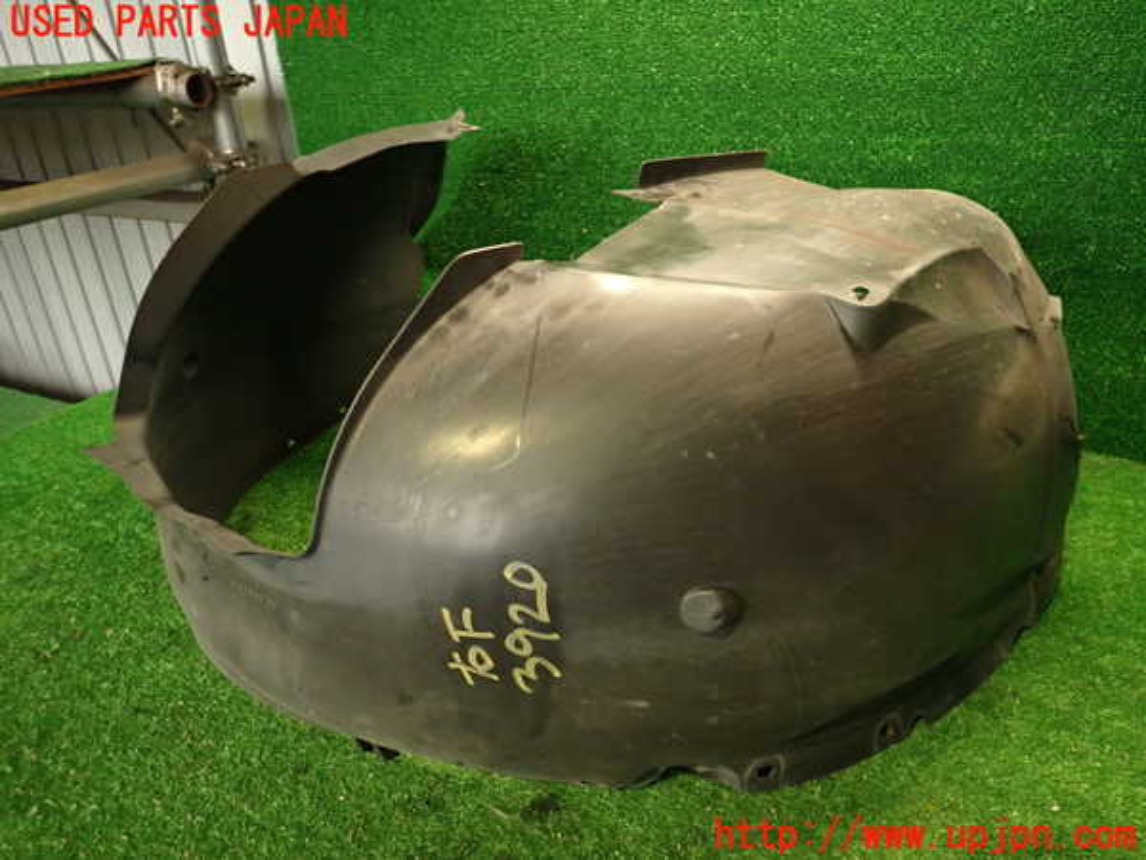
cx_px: 573
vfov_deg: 54.9
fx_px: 828
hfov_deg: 69.4
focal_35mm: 25
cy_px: 430
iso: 320
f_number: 2
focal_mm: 4.5
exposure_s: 1/30
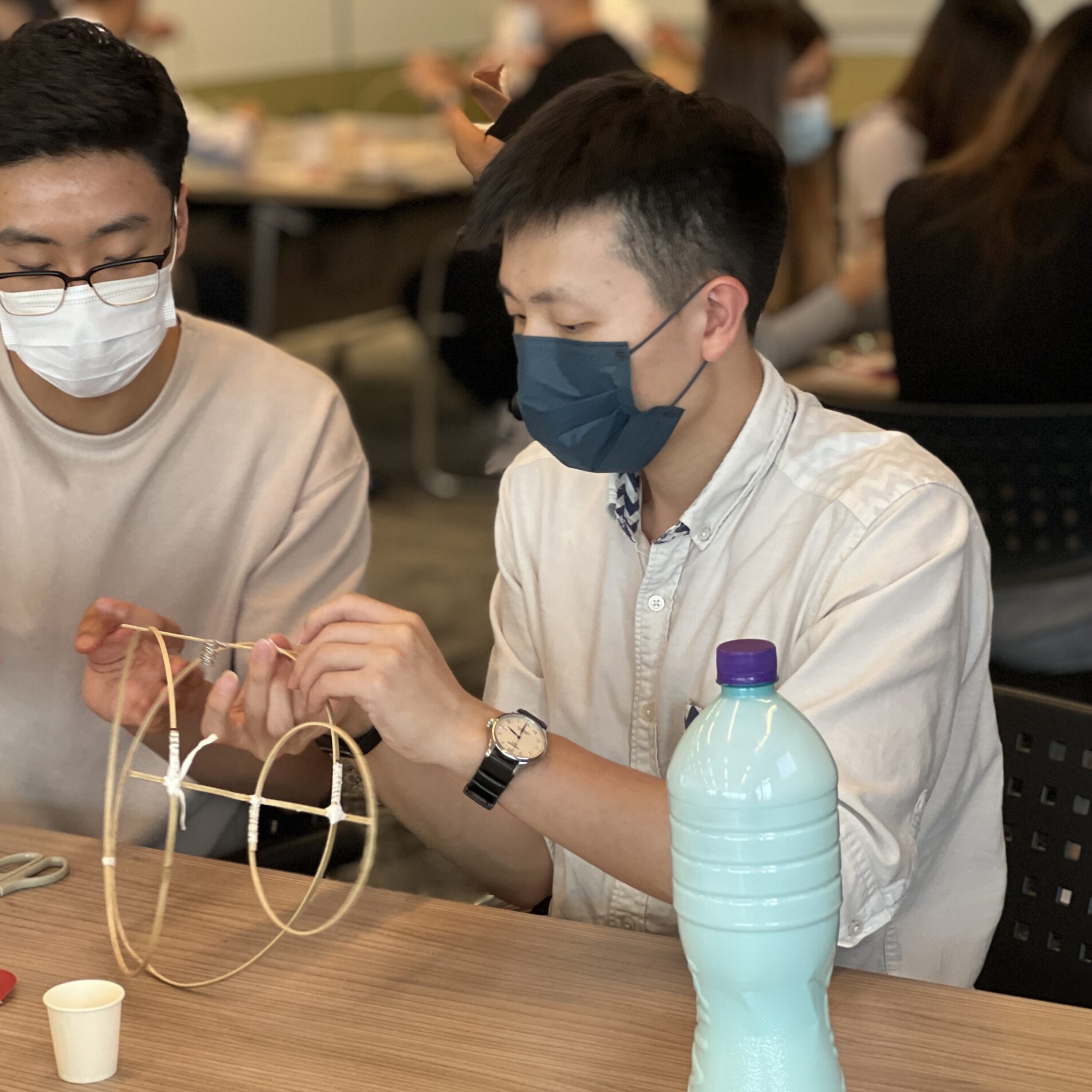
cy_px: 547
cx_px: 416
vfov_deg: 19.1
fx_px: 3248
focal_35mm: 91
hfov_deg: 19.1
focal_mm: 9
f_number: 2.8
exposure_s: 1/36
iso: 200
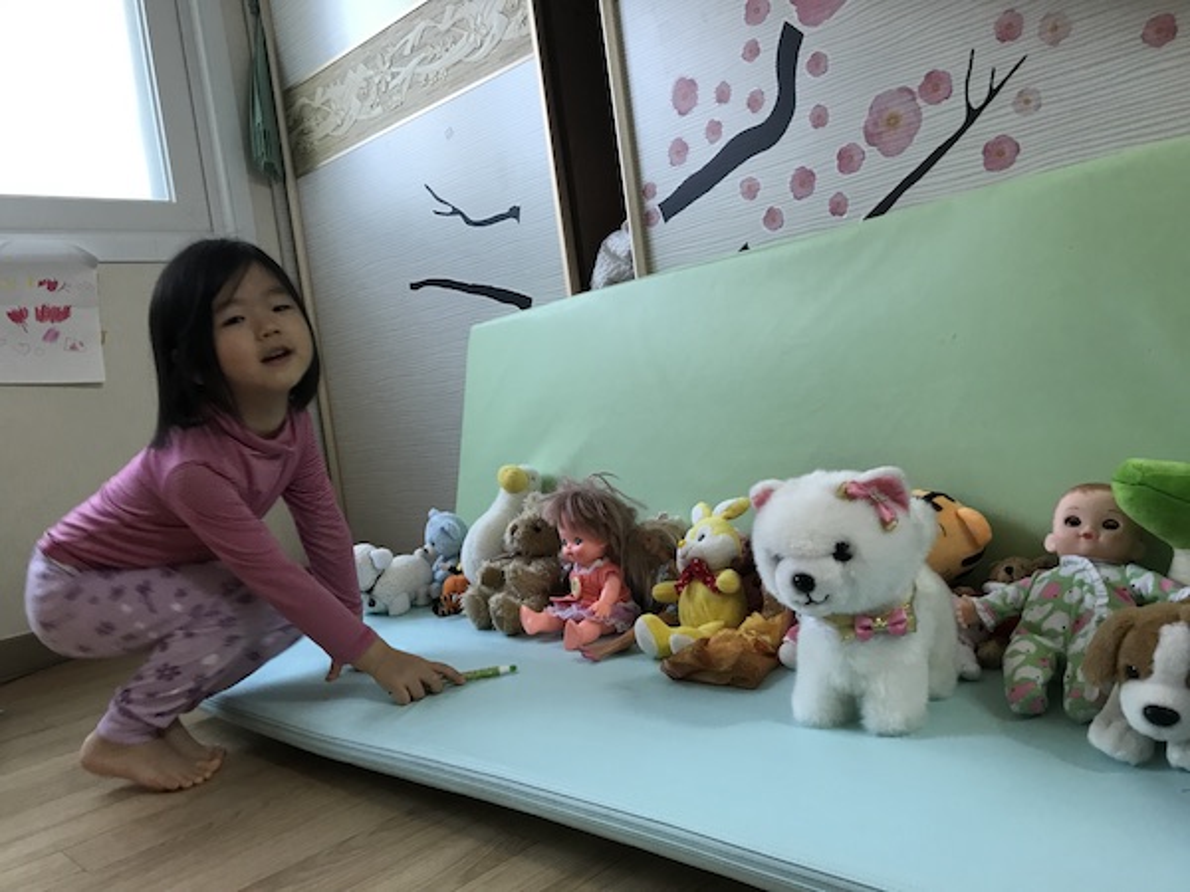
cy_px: 446
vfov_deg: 49.7
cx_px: 595
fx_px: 963
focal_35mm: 28
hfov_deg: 63.4
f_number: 1.8
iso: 40
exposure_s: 1/17
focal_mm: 3.99
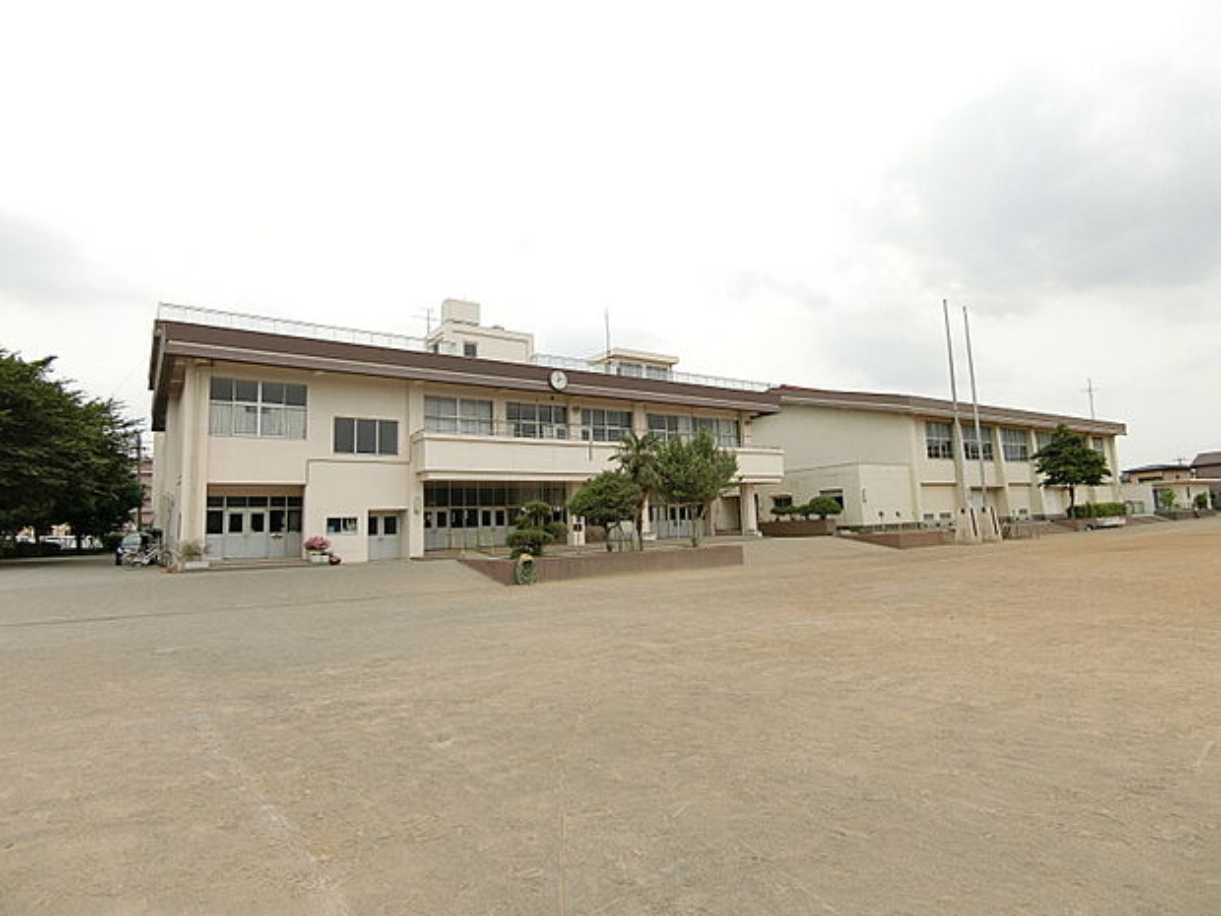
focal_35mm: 19
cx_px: 610
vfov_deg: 68.7
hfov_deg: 84.7
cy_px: 458
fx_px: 670
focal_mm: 4.06
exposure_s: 1/200
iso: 80
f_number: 6.9
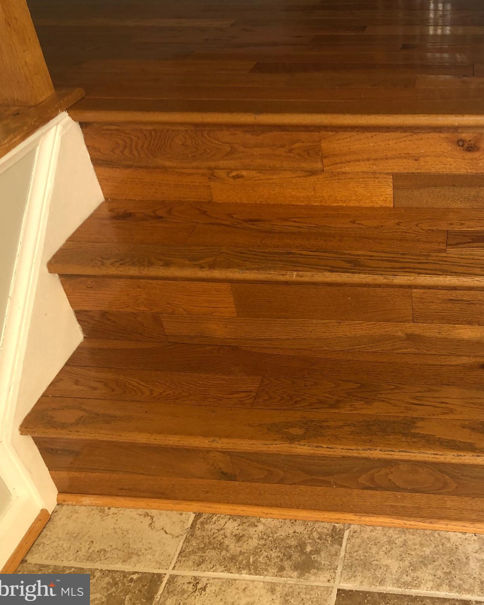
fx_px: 663
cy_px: 300
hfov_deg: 38.4
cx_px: 400
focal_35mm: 37
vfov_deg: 49.1
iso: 25
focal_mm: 4
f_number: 1.8
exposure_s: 1/30
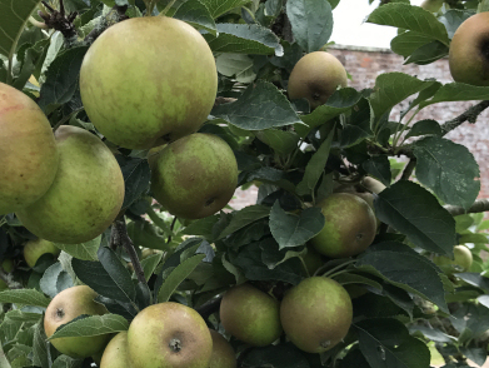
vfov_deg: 25.2
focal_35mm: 58
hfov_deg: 32.8
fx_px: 820
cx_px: 148
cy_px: 227
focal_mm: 3.99
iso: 20
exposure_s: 1/313
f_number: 1.8
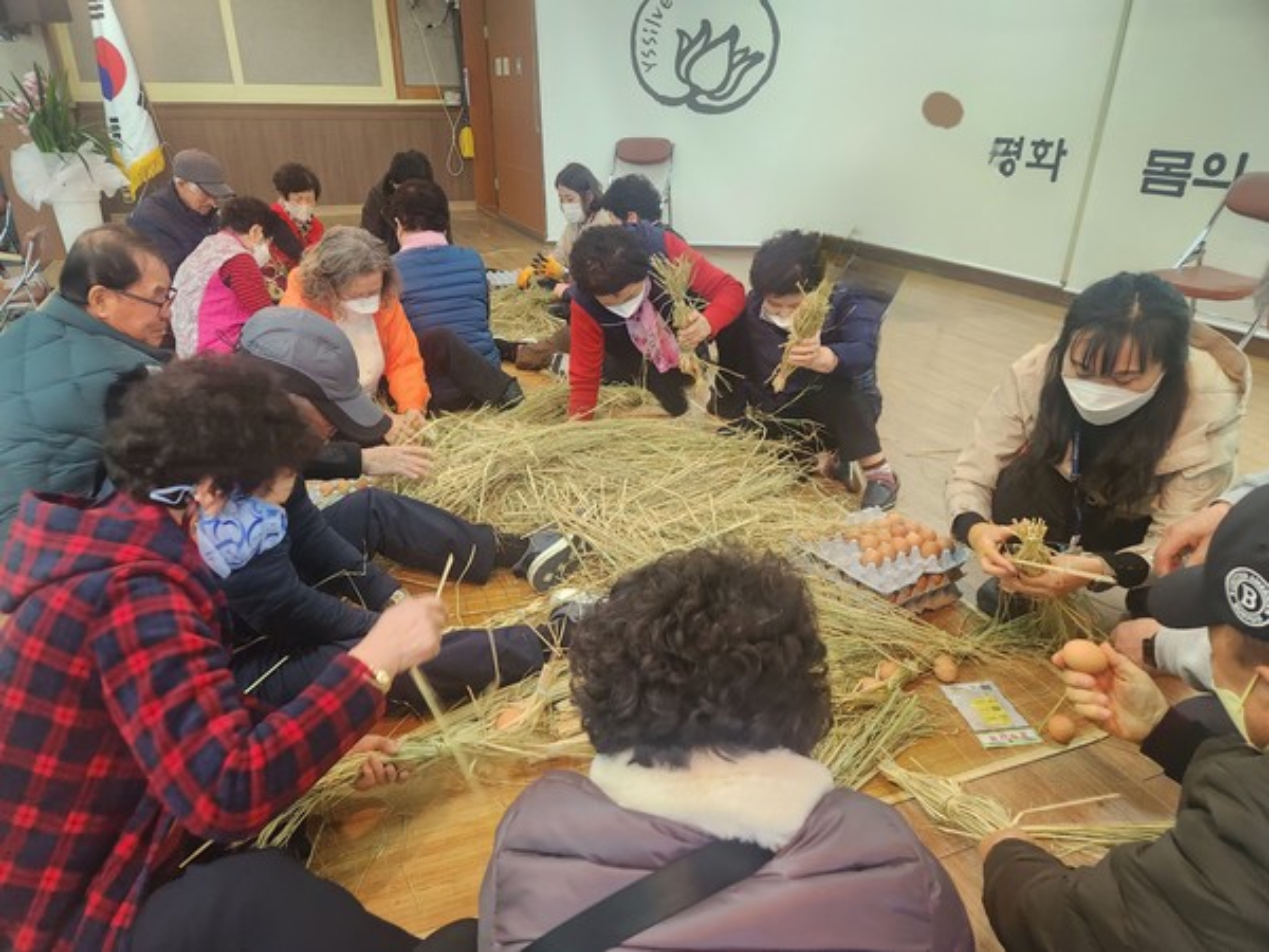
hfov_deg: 73.9
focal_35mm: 23
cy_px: 476
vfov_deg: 58.9
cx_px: 634
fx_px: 843
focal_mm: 5.4
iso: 400
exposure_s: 1/120
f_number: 1.8
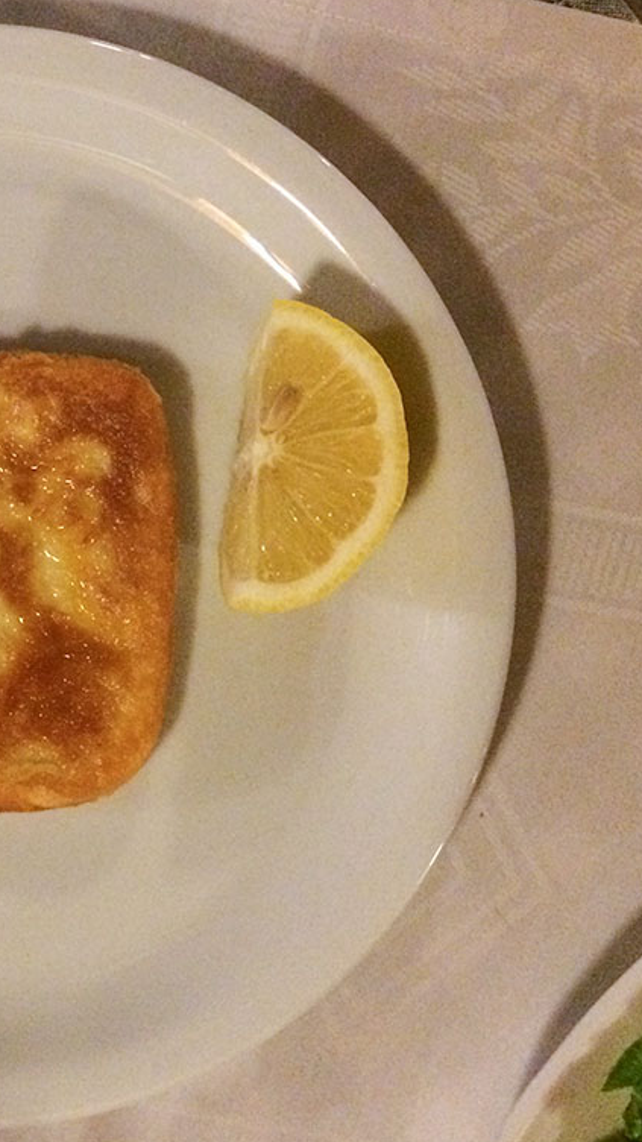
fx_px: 1301
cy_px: 565
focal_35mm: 43
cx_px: -20
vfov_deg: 47.4
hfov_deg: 26.1
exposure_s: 1/17
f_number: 2.2
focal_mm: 4.15
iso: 500
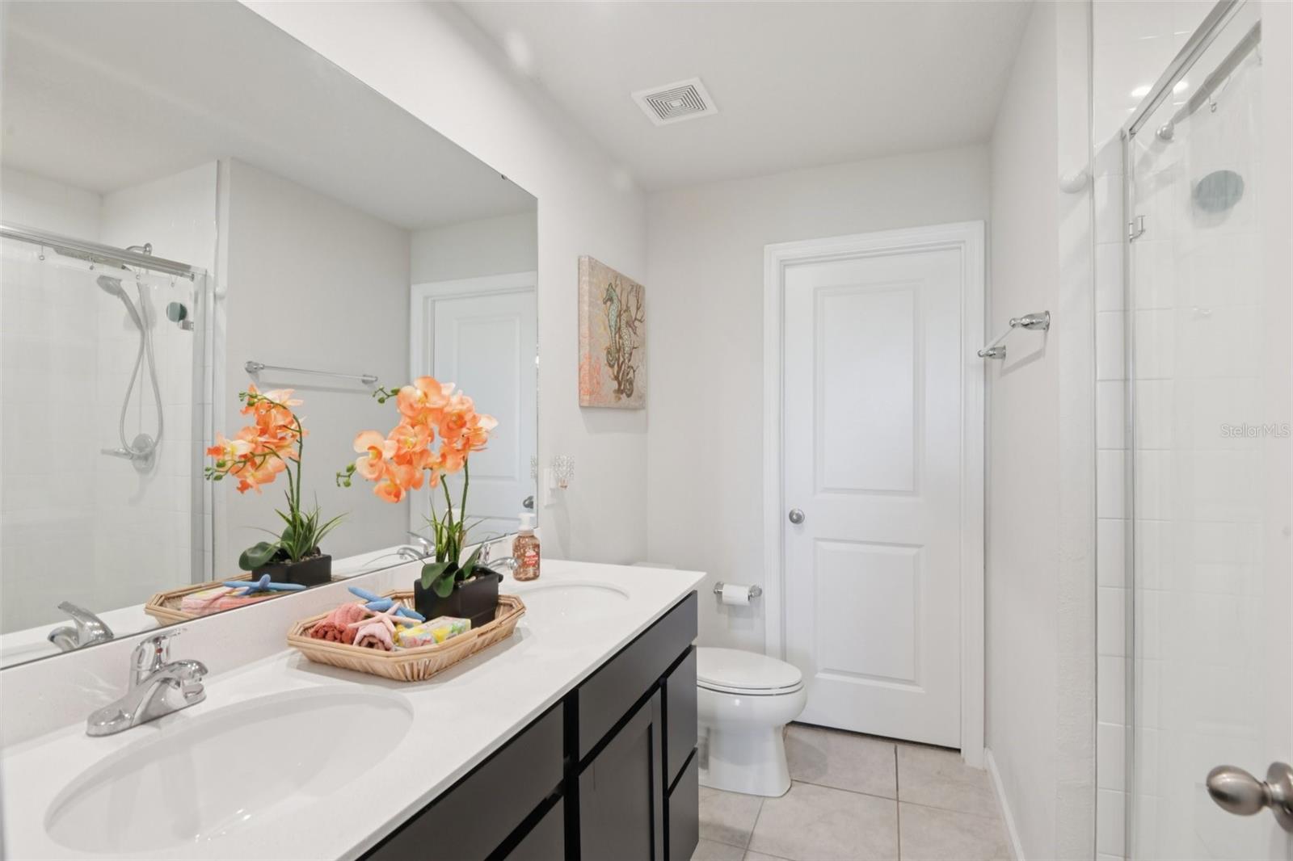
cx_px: 646
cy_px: 430
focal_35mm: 16
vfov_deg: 73.7
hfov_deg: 96.7
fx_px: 575
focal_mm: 16
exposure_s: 1/20
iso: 400
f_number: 8
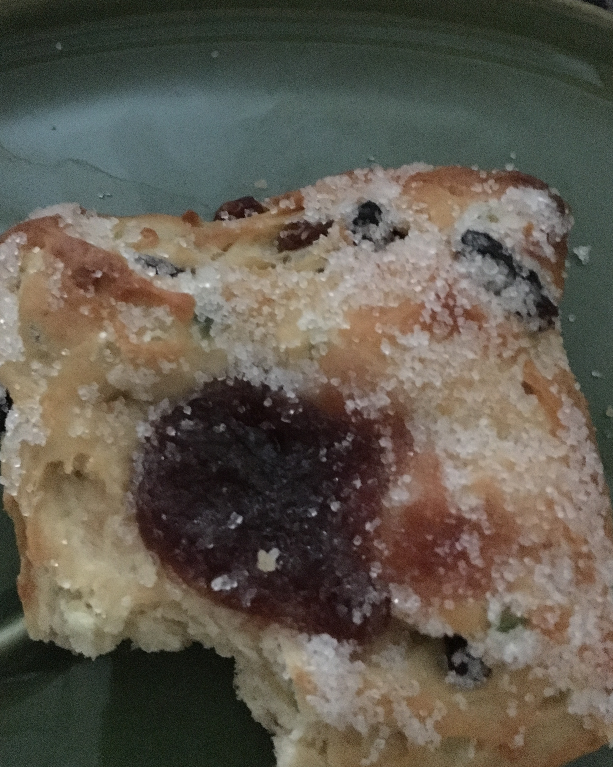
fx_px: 703
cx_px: 307
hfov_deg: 47.1
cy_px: 380
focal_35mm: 31
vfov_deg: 57.2
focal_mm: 4.15
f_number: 2.2
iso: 1250
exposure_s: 1/17
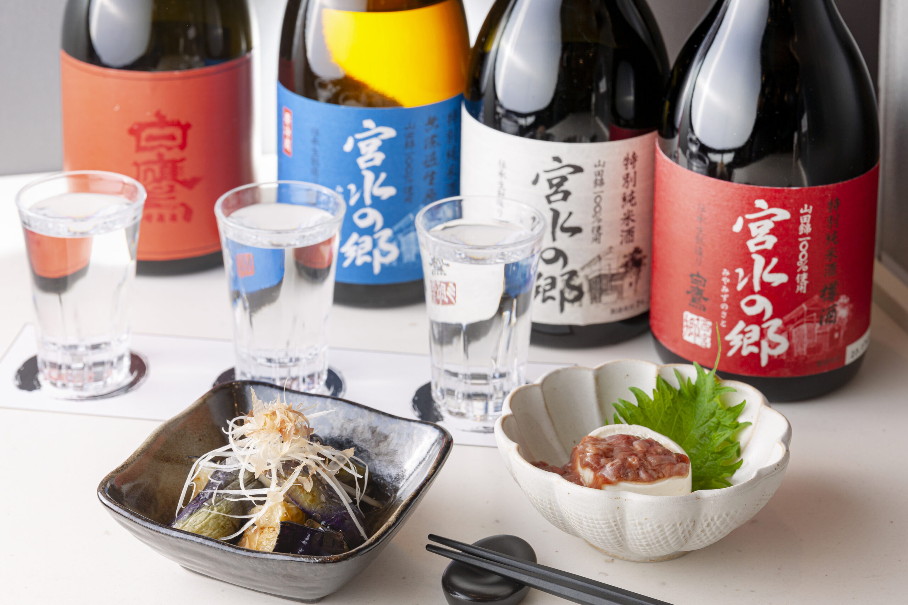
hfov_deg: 20.0
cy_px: 302
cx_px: 454
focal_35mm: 102
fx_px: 2573
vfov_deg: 13.4
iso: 200
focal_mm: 102
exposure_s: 1/90
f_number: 11
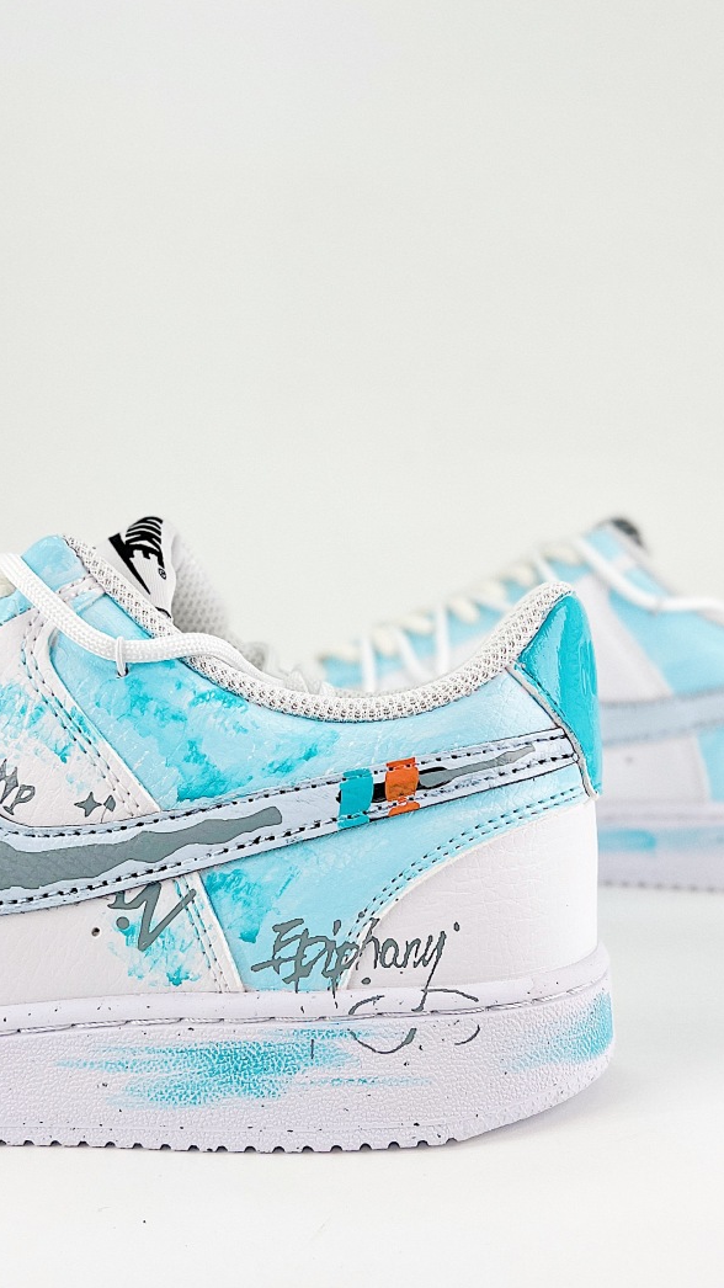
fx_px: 1332
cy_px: 759
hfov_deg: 30.4
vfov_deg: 51.3
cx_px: 298
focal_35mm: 39
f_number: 1.5
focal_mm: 5.7
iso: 50
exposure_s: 1/1238
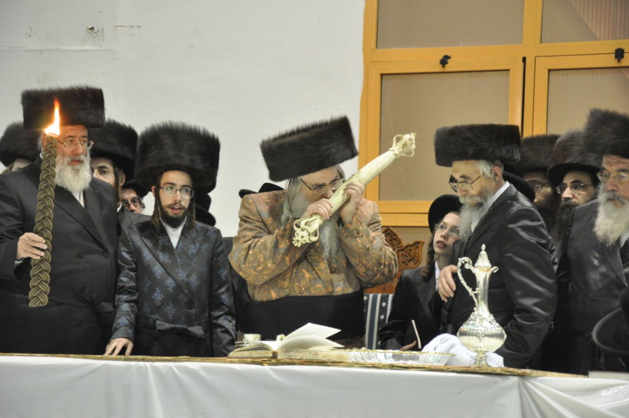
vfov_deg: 13.0
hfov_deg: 19.5
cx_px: 314
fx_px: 1832
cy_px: 209
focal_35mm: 105
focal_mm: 70
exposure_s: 1/25
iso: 1600
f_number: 5.6
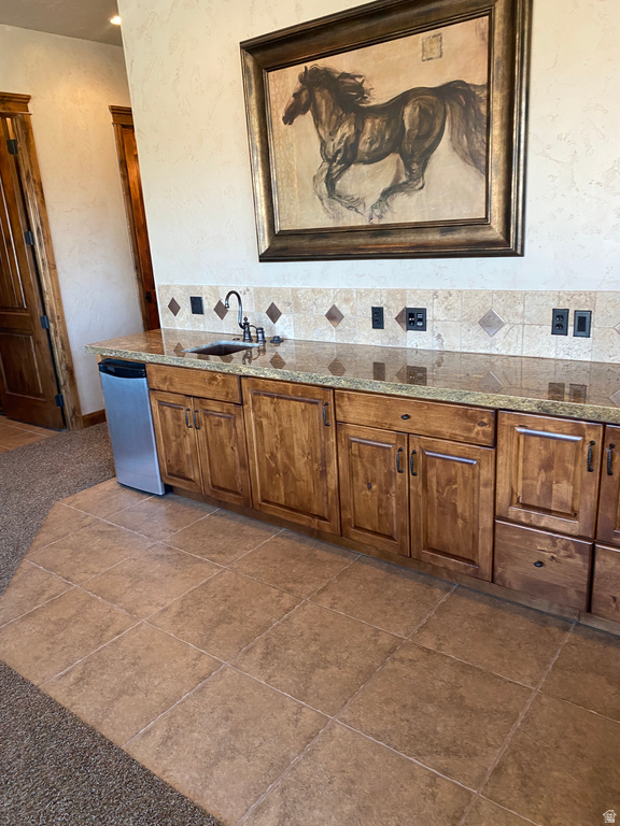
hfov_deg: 53.1
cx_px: 310
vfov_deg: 67.3
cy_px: 413
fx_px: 621
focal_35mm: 26
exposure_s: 1/60
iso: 125
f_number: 1.8
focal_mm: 4.25
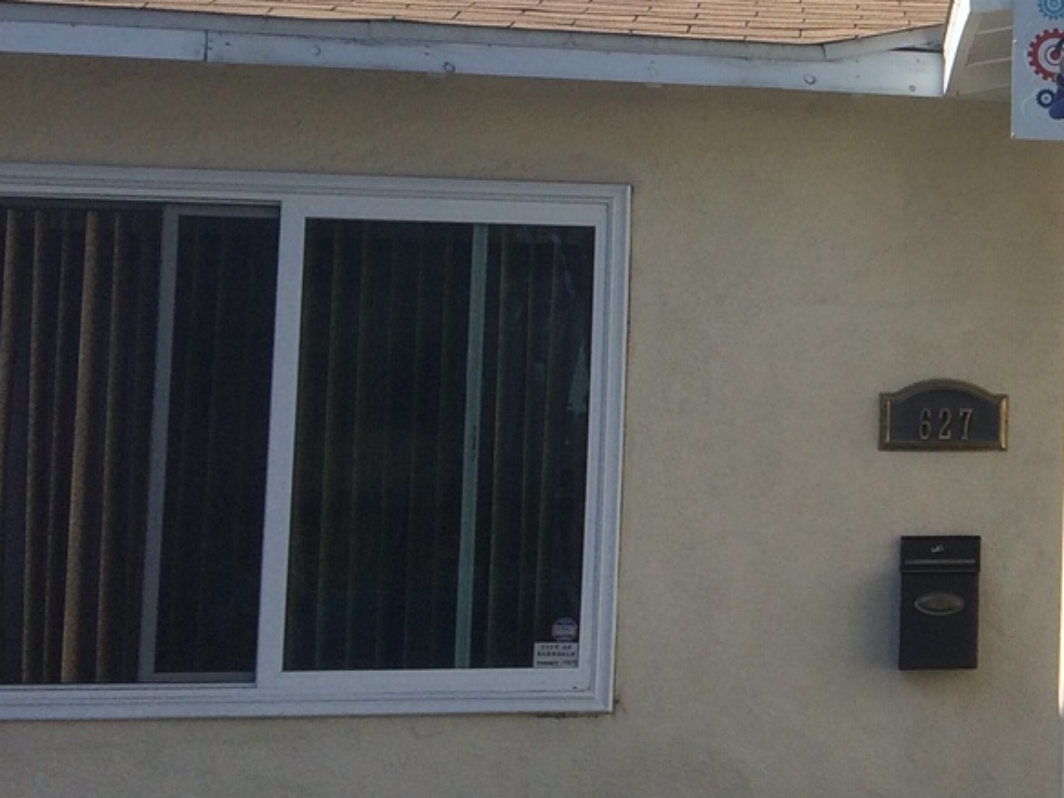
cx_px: 1443
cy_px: 286
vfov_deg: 18.2
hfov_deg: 21.4
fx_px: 2490
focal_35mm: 81
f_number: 2.2
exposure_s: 1/1414
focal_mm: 4.15
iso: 32
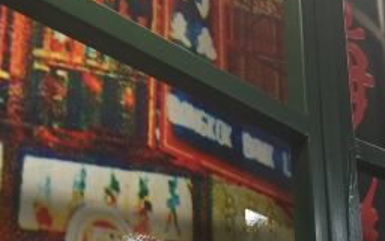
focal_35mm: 84
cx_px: 358
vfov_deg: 15.5
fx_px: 881
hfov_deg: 23.9
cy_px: 133
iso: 64
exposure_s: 1/33
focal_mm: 4.15
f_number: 2.2
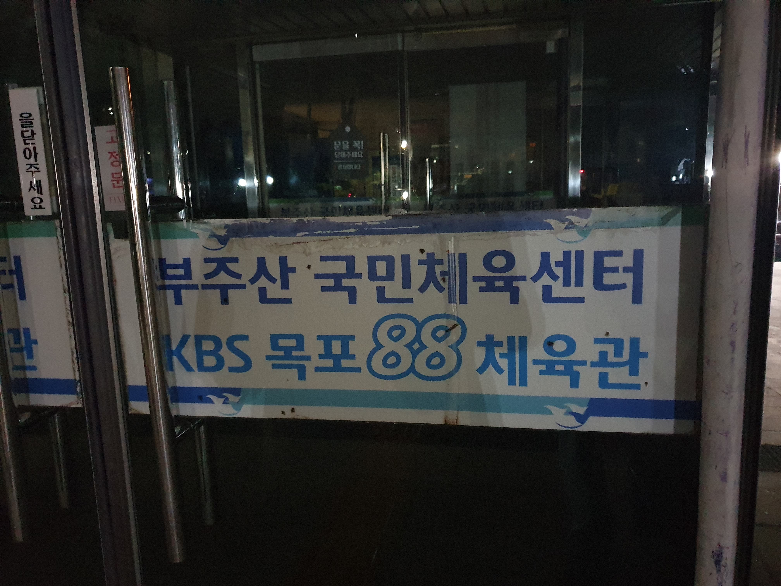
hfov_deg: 67.3
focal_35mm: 26
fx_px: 587
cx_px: 390
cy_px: 293
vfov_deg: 53.1
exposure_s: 1/10
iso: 1000
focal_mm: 4.32
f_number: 1.5
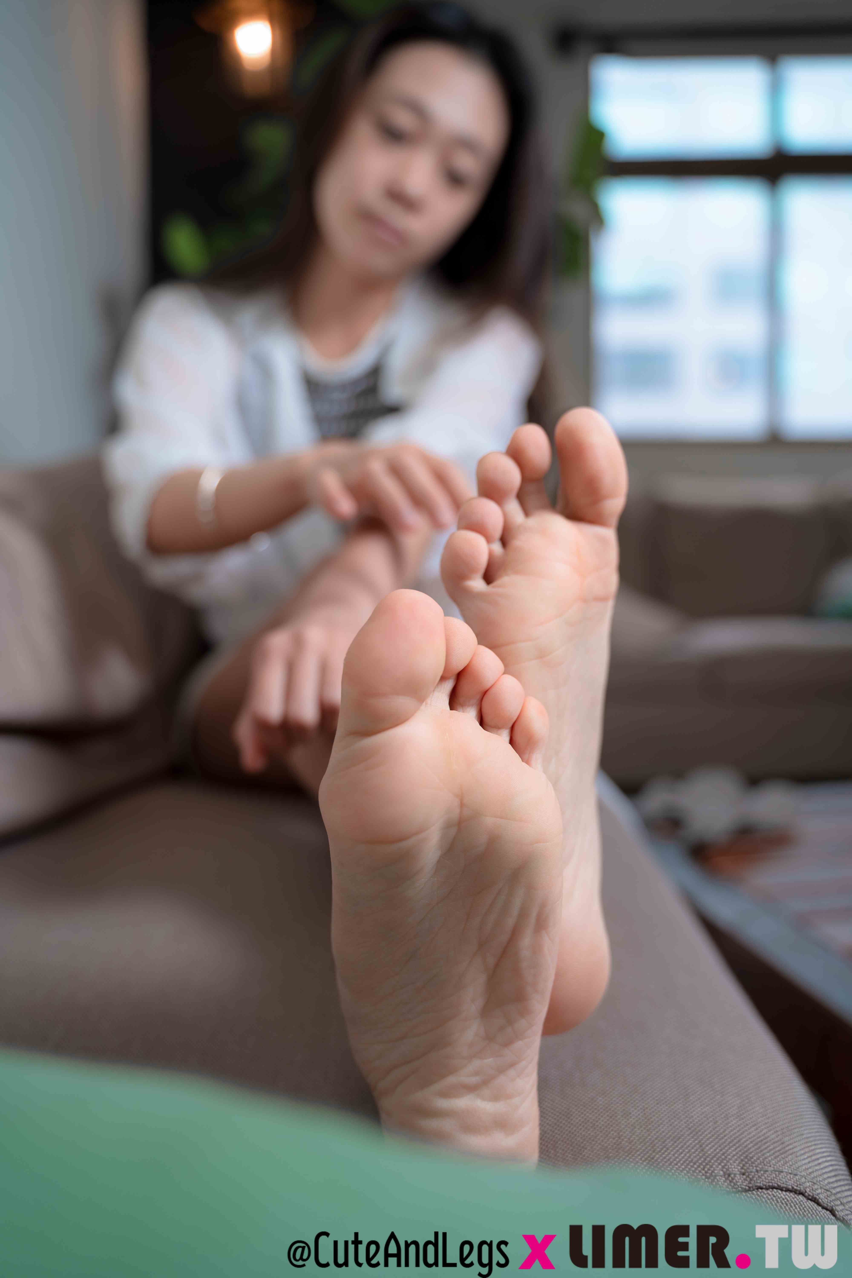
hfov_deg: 46.4
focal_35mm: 28
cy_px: 639
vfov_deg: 65.5
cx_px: 426
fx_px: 994
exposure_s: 1/80
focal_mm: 28
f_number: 2.8
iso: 50
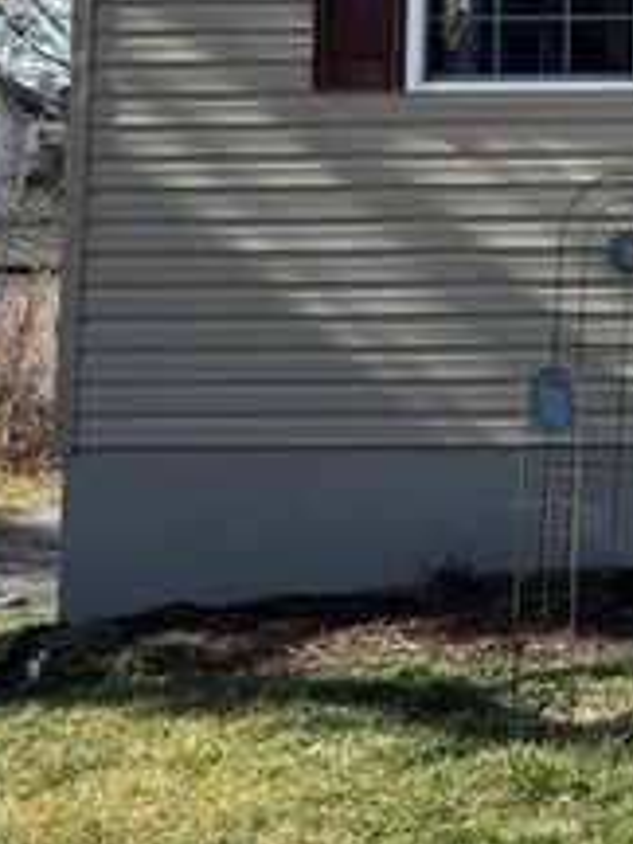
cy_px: -84
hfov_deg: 18.6
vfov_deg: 24.6
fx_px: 1804
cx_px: 797
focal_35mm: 74
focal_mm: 6.76
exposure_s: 1/2252
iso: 80
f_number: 1.78
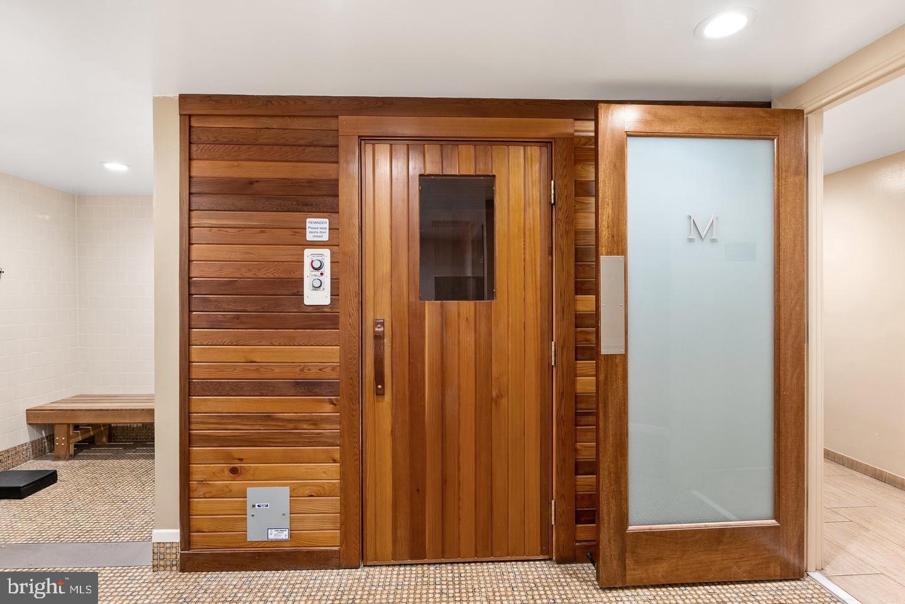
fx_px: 453
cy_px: 302
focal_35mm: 18
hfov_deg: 90.0
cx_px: 452
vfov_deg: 67.4
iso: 800
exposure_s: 1/30
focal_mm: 18
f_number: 4
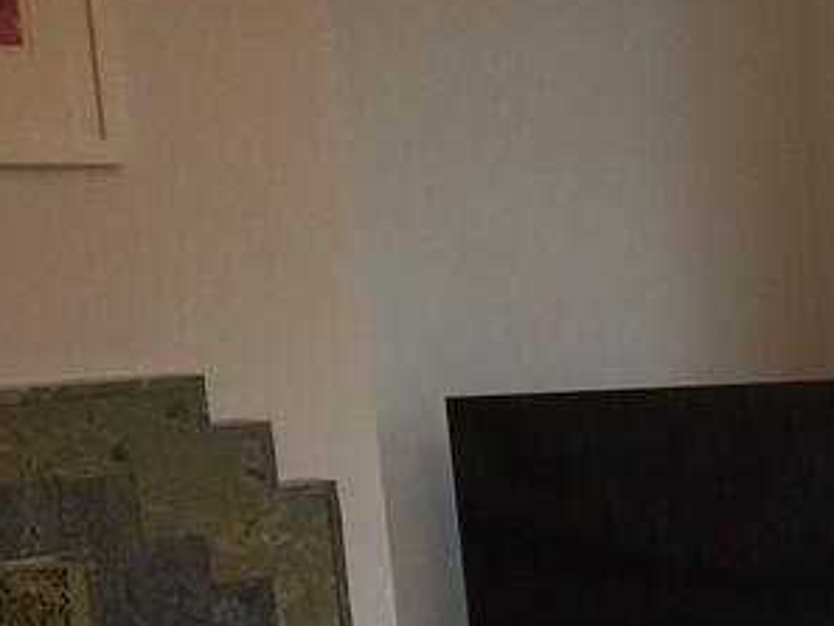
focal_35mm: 100
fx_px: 2410
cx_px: 1230
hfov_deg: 17.7
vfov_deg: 14.2
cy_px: 837
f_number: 2.2
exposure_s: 1/33
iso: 80
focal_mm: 4.15
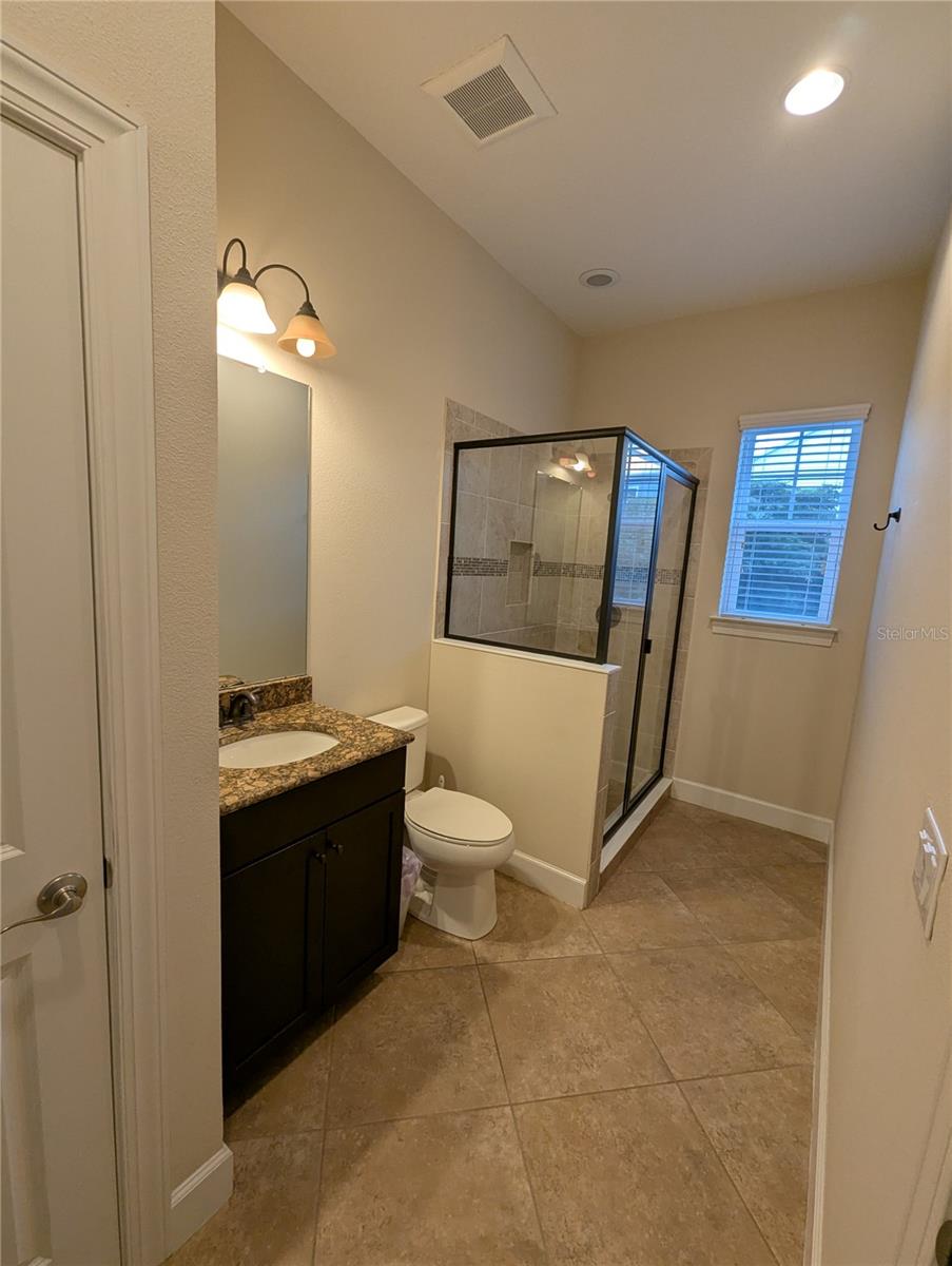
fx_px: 476
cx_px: 476
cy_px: 633
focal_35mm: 13
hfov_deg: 90.0
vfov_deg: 106.1
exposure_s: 1/60
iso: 147
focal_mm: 1.95
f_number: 2.2
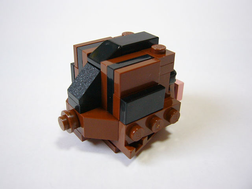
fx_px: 255
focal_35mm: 35
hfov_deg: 52.6
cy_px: 94
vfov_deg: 40.7
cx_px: 126
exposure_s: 1/15
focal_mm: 5.8
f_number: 2.8
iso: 200
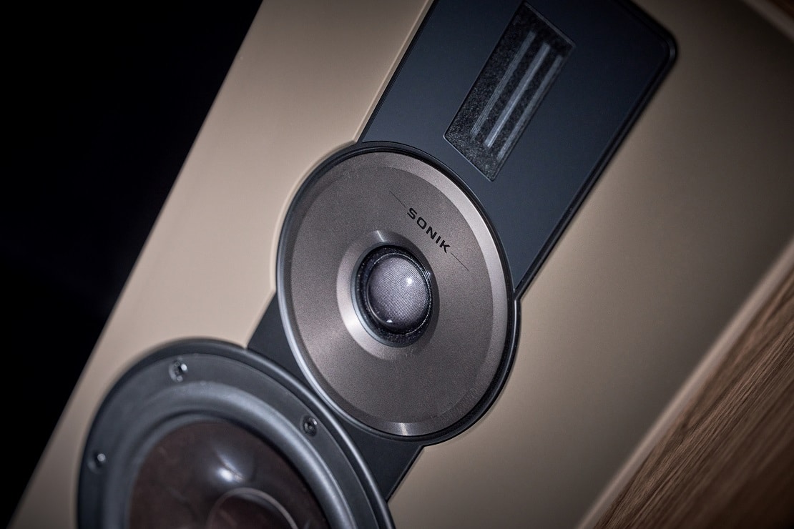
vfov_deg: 19.5
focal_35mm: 70
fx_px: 1544
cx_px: 397
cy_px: 264
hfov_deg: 28.8
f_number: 5
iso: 2000
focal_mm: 70
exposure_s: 1/50
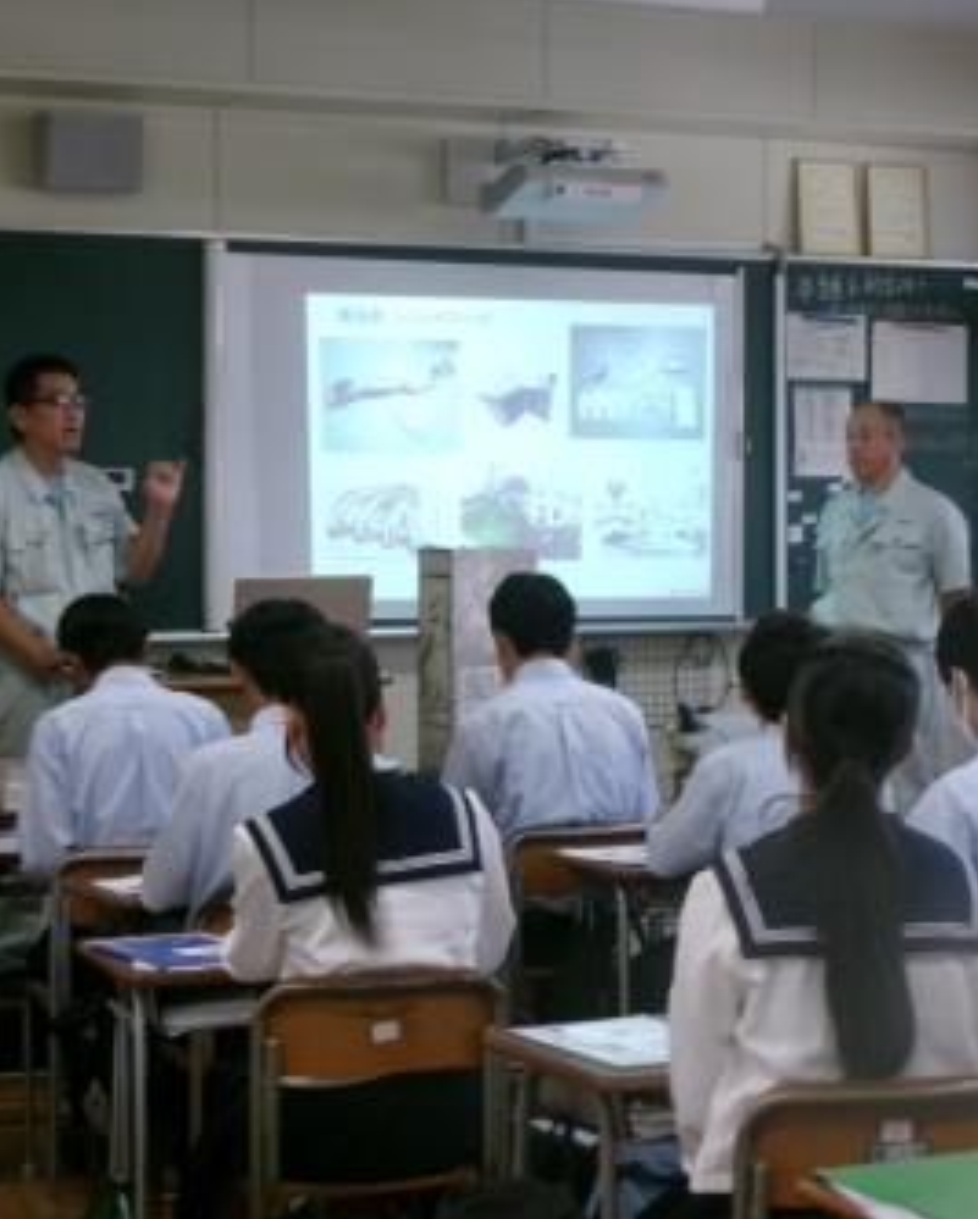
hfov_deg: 18.3
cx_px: 465
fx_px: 3035
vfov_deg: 22.7
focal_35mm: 84
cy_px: 608
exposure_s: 1/34
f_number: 5.2
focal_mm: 11.5
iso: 244
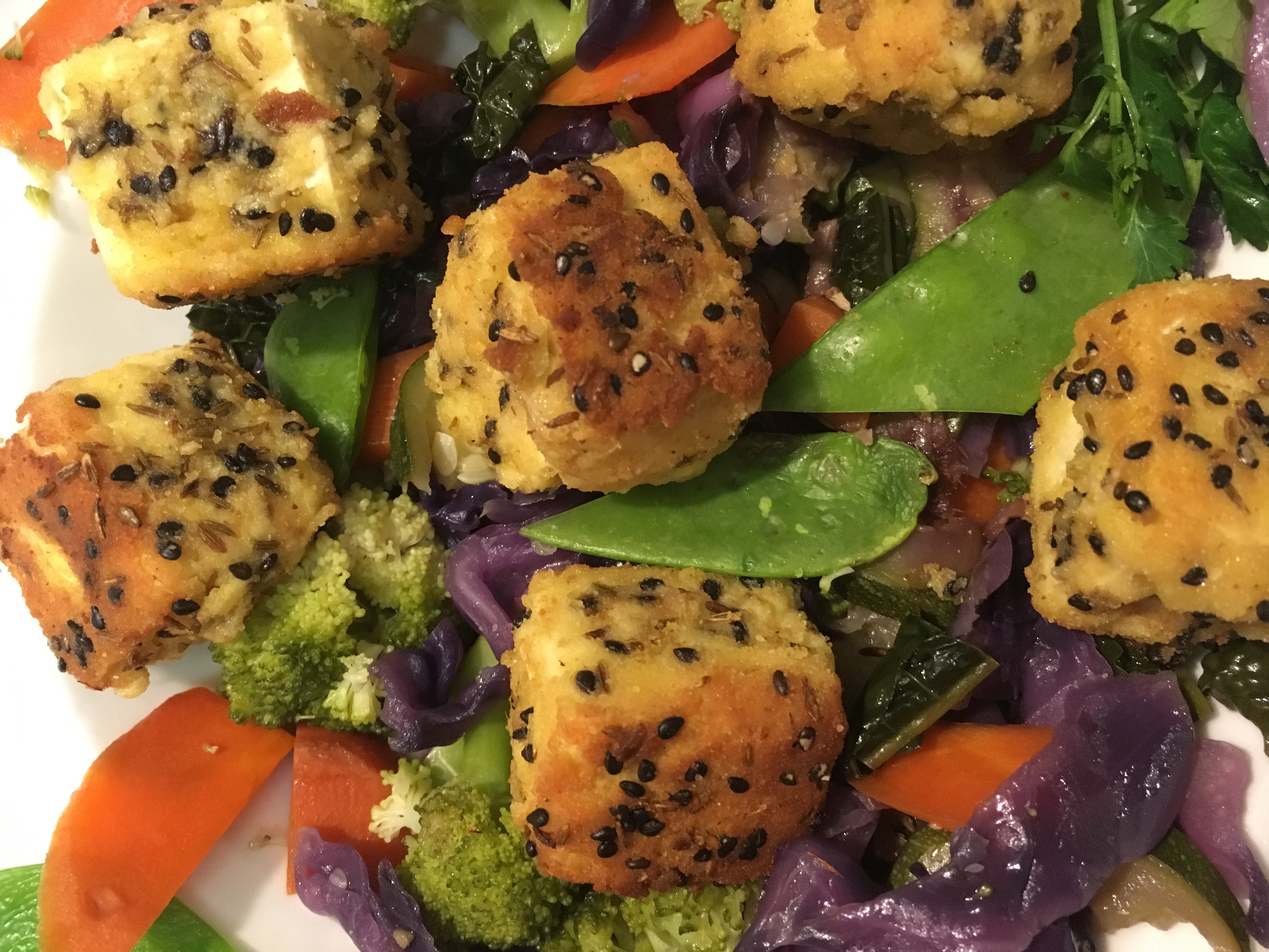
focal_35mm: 29
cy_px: 476
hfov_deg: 61.7
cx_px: 634
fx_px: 1063
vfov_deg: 48.2
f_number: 2.2
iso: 250
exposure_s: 1/17
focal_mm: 4.15
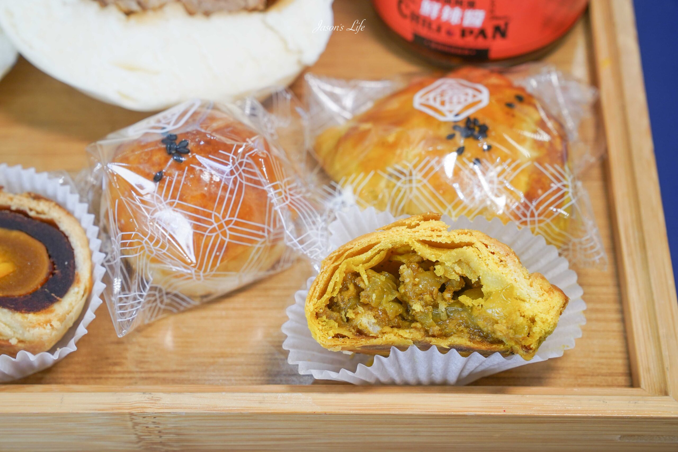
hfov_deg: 28.8
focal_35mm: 70
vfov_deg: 19.5
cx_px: 339
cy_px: 226
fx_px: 1318
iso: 640
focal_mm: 70
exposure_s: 1/80
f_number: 8
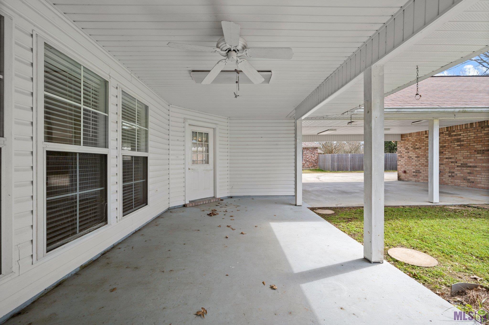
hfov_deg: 104.3
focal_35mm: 14
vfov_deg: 81.1
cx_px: 244
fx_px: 190
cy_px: 162
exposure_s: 1/250
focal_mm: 14
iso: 320
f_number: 10
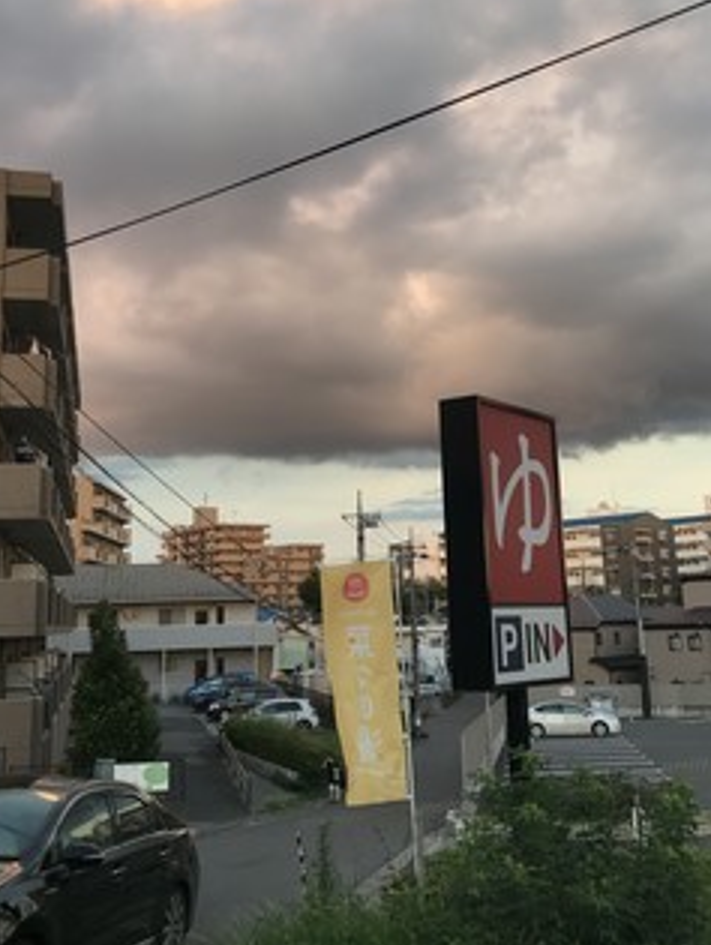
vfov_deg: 46.5
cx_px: 360
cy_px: 372
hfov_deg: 36.0
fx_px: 1093
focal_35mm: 40
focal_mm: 3.99
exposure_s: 1/120
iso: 20
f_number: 1.8
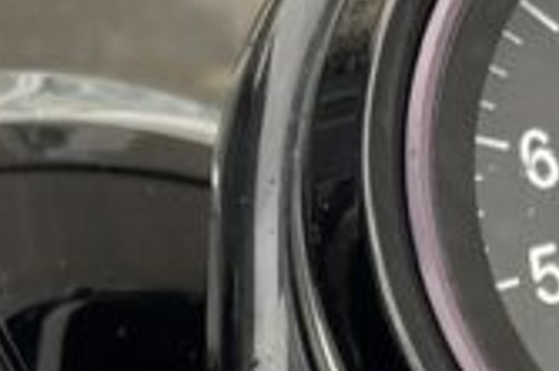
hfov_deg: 12.4
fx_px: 2575
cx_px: 194
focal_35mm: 166
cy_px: 689
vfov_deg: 8.0
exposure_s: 1/121
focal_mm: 4.25
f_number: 1.8
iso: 80
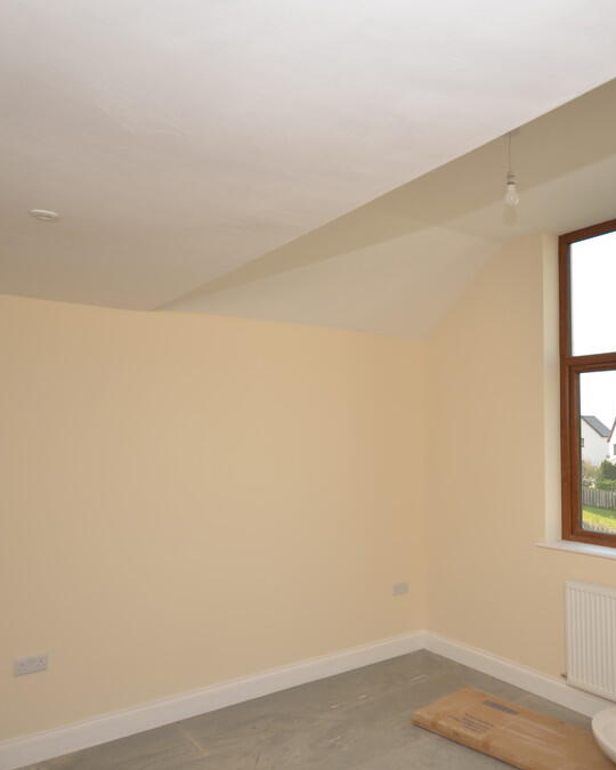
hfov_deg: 51.0
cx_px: 411
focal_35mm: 28
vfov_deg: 62.7
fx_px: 631
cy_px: 386
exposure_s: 1/125
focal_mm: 13
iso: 100
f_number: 5.6
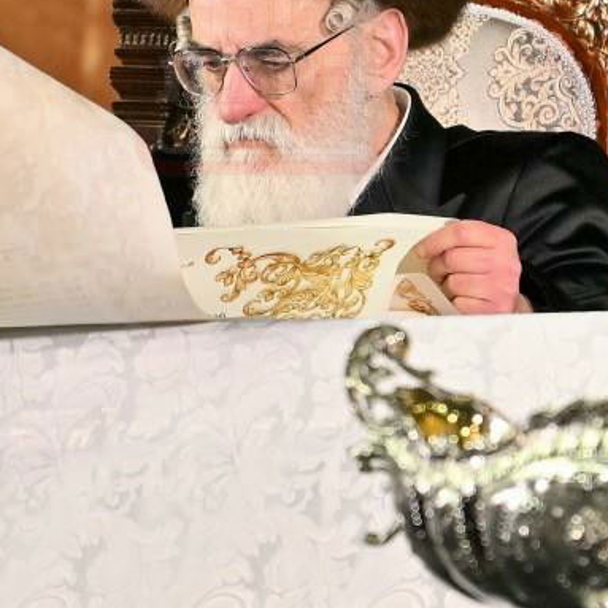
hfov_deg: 2.6
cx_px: 267
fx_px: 13533
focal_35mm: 681
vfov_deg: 2.6
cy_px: 86
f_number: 2.8
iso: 200
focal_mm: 200
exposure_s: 1/250
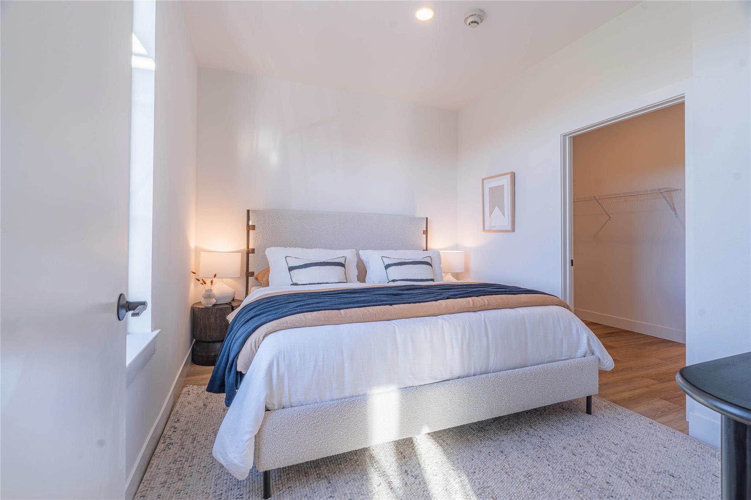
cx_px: 376
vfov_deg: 73.7
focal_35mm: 16
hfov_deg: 96.7
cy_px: 250
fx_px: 334
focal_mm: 16
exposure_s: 1/400
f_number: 8
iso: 400
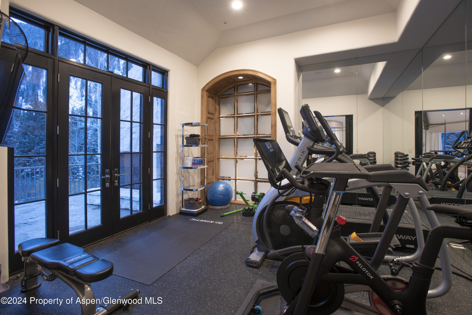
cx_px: 236
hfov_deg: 93.3
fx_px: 223
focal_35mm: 17
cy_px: 158
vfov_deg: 70.5
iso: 100
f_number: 7.1
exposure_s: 2.5
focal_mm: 17
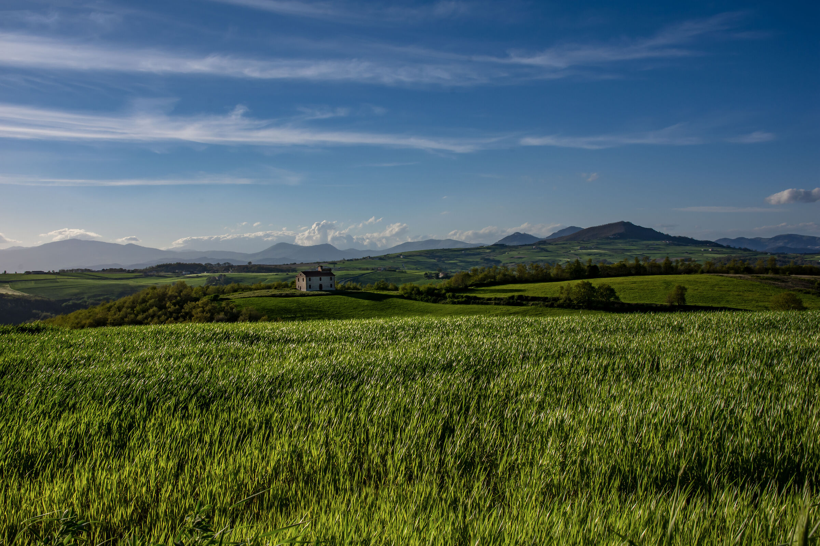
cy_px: 273
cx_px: 410
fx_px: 820
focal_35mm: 36
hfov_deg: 53.1
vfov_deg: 36.9
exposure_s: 1/200
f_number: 14
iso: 100
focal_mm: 24
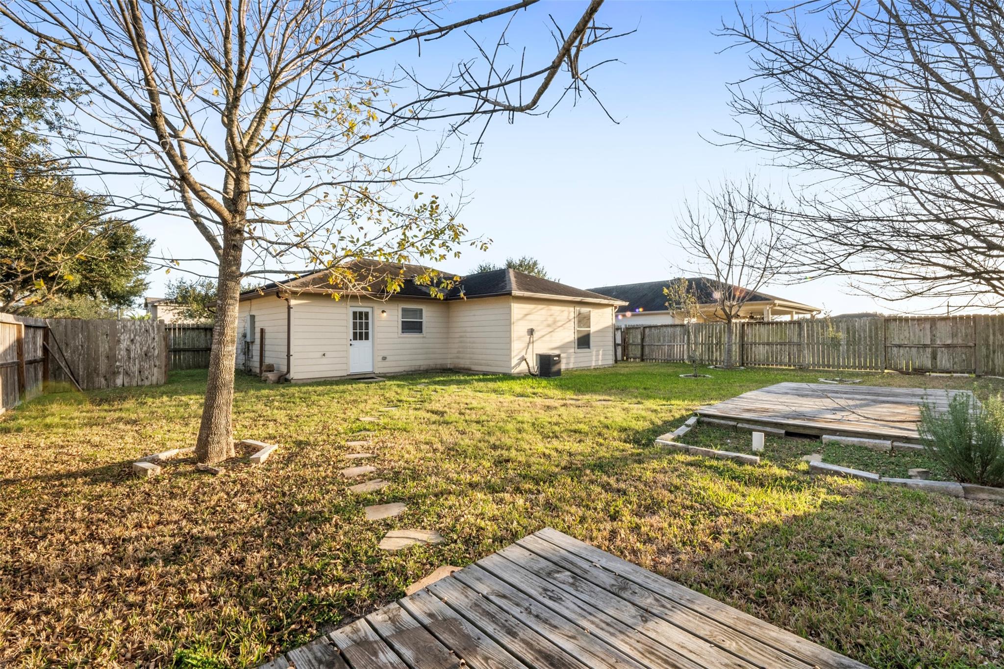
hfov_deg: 100.4
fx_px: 418
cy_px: 334
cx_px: 502
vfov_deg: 77.3
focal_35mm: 15
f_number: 9
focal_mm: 15
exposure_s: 1/20
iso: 800
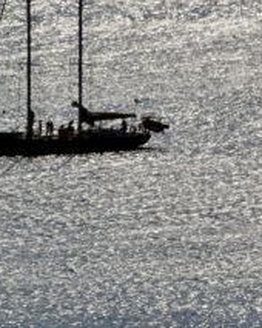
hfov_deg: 1.9
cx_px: -168
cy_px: 132
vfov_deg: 2.4
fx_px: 7814
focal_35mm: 805
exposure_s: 1/4000
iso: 100
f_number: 5.6
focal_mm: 190
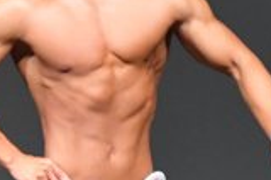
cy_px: 214
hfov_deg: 1.4
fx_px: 11472
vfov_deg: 0.9
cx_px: -231
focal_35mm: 1527
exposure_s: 1/400
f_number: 5.6
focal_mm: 210
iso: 5000
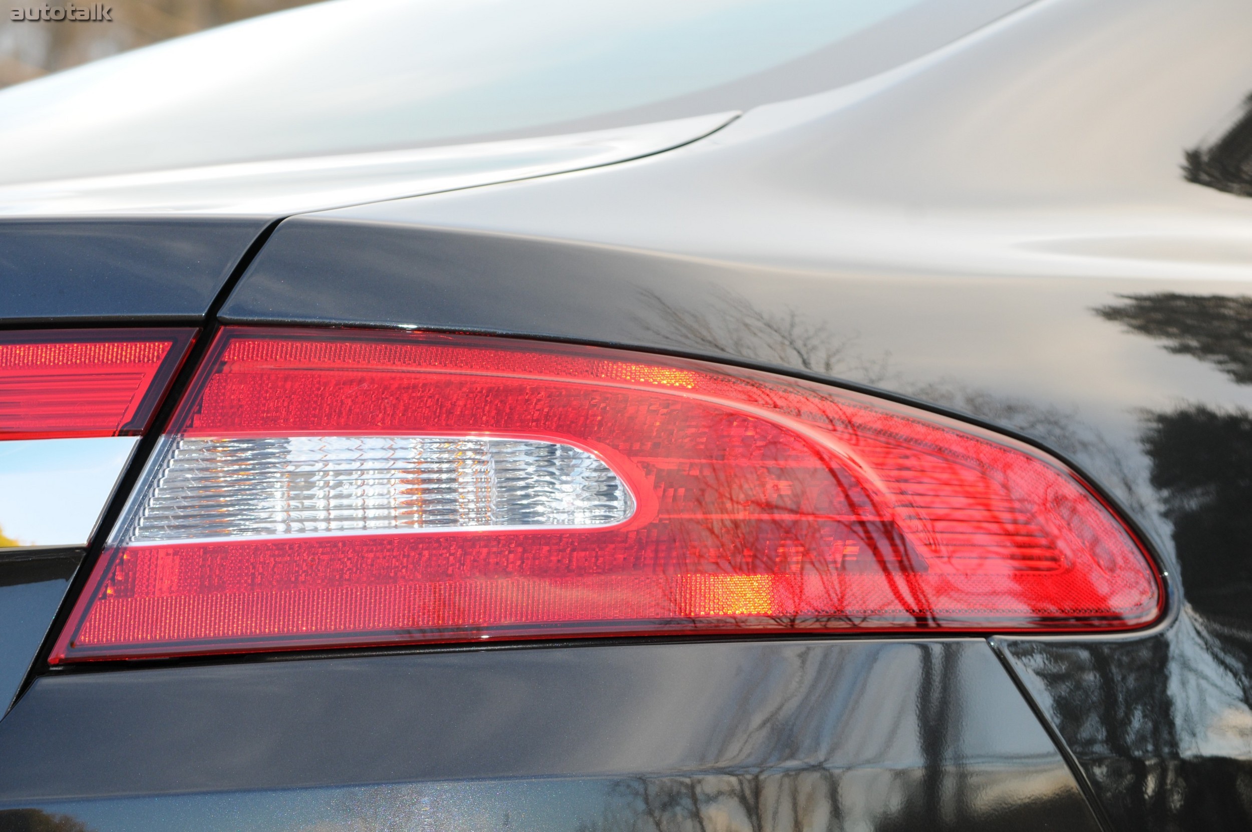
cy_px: 416
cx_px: 626
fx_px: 3752
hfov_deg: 18.9
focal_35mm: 108
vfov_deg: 12.7
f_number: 8
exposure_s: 1/60
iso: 250
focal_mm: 72
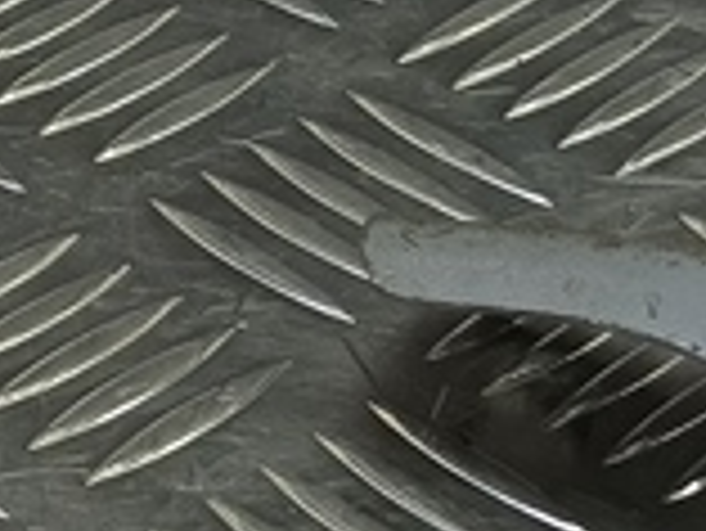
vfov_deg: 9.8
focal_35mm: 150
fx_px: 3062
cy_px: 554
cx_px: -81
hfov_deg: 12.9
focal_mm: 4.11
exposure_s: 1/50
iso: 85
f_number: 1.6
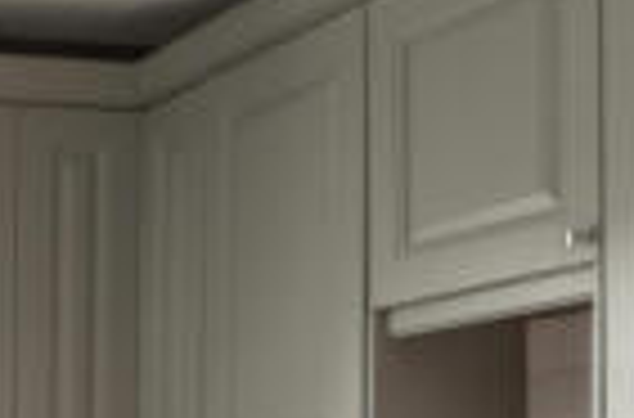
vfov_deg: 12.8
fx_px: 1790
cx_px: -369
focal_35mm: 102
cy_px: 569
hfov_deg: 17.6
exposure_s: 1
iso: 200
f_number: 16
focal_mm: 14
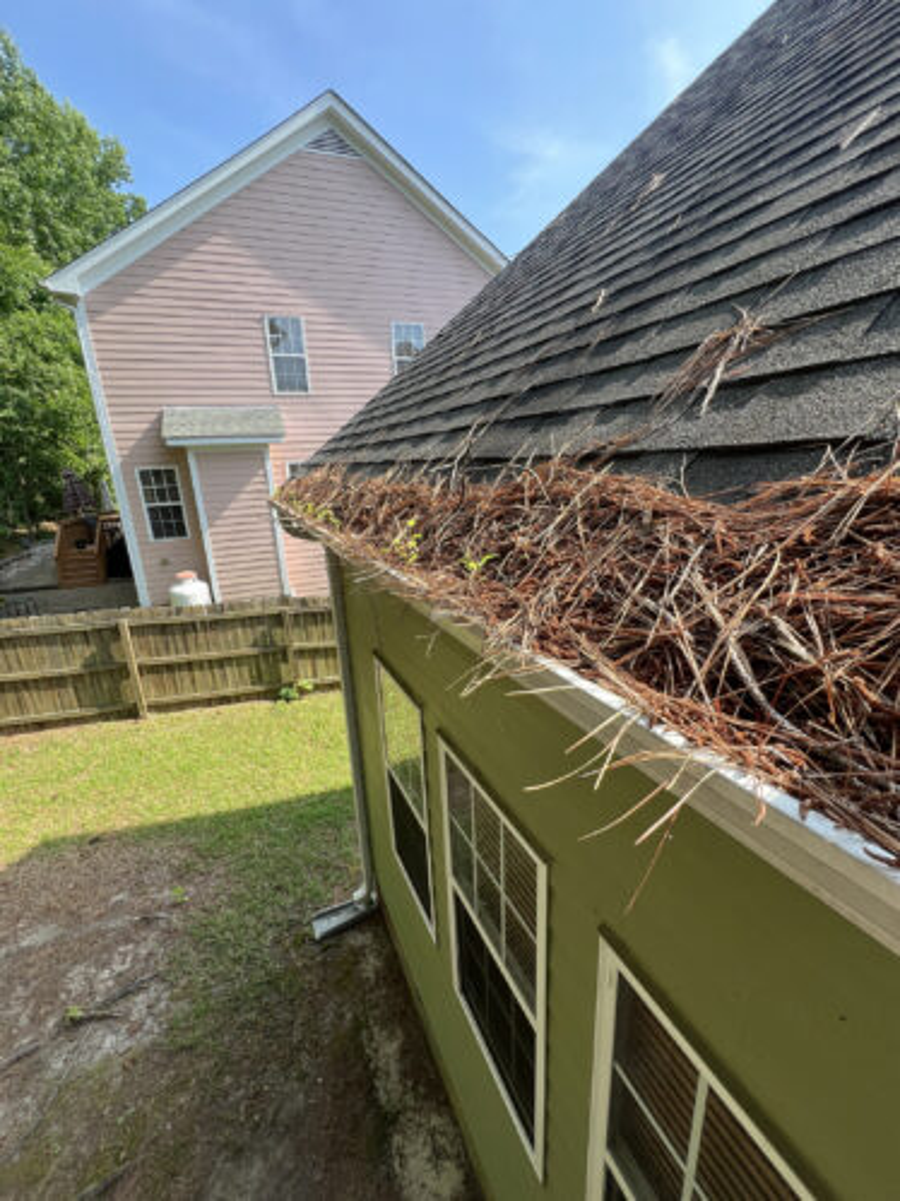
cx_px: 450
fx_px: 451
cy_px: 600
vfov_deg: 106.2
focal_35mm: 13
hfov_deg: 89.9
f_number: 1.8
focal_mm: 1.57
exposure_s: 1/278
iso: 32
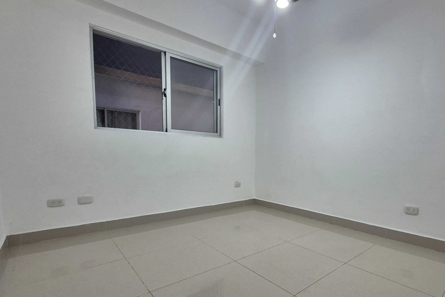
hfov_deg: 91.8
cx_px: 272
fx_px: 210
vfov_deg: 69.8
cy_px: 178
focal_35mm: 17
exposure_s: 1/60
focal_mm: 2.2
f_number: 2.2
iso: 160
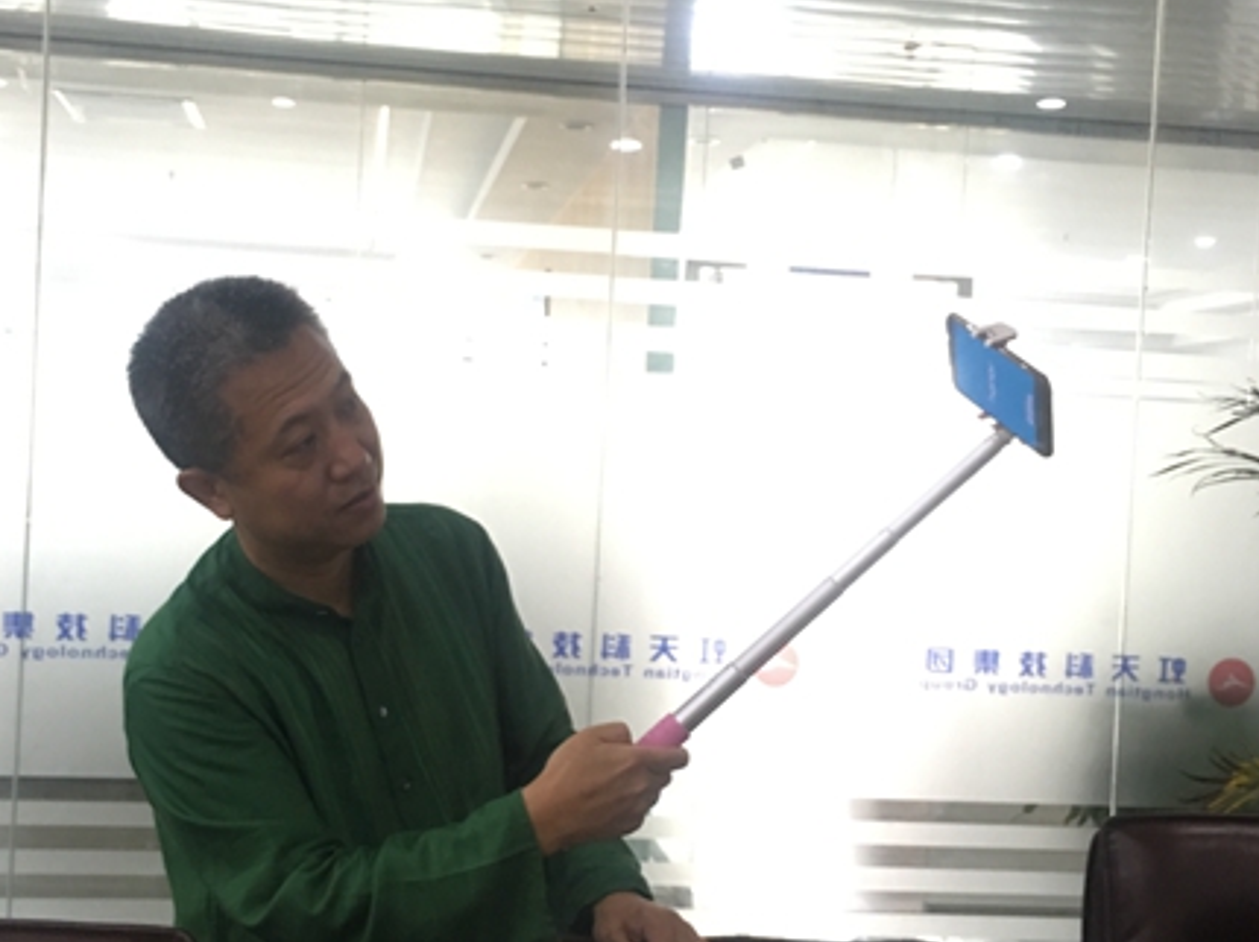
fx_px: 1636
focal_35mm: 45
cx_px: 559
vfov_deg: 32.1
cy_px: 508
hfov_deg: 42.0
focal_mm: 4.15
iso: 80
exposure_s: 1/17
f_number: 2.2
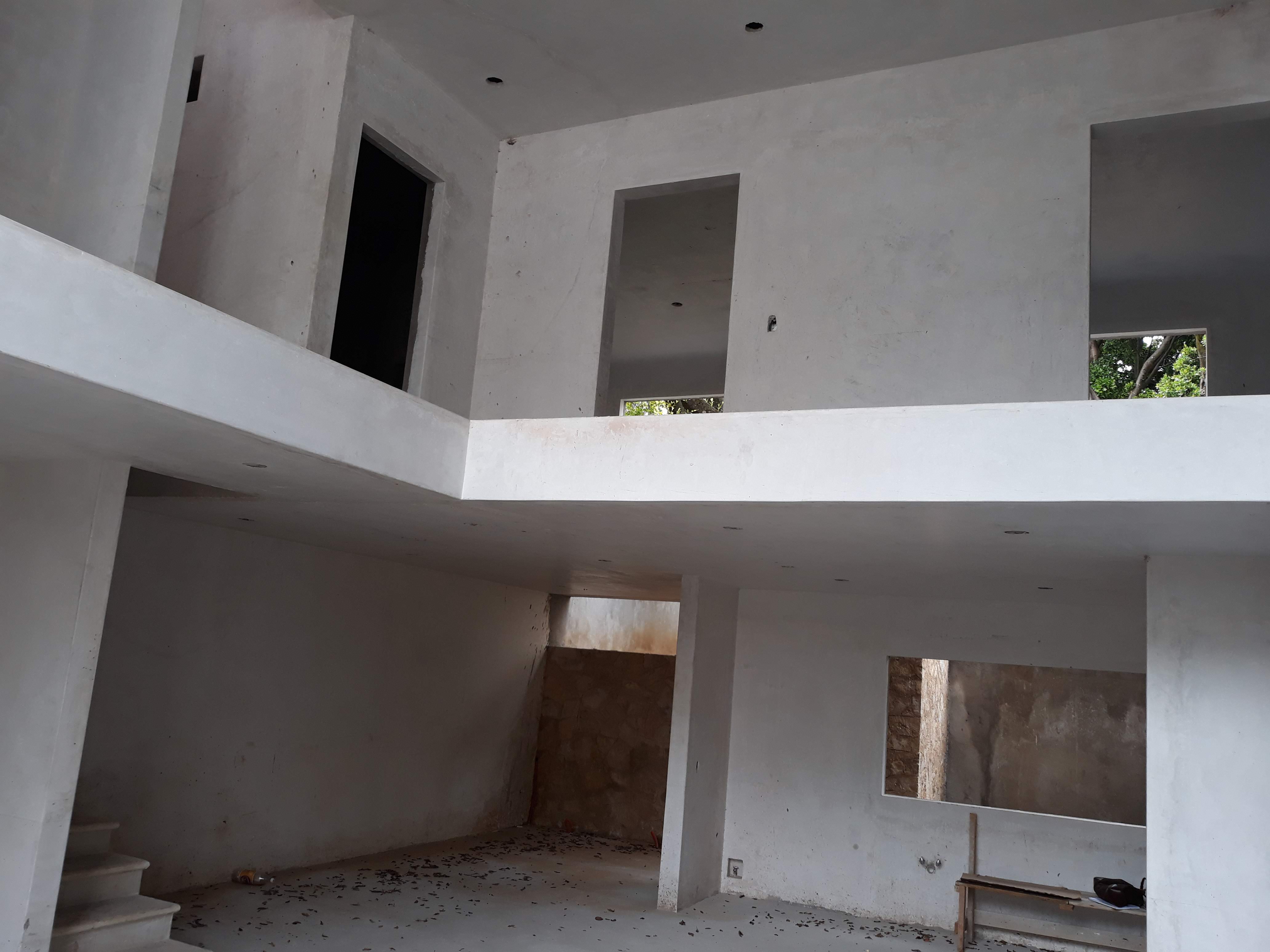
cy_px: 476
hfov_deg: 65.3
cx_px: 635
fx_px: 991
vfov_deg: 51.4
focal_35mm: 27
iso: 40
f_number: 1.7
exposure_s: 1/151
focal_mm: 3.71
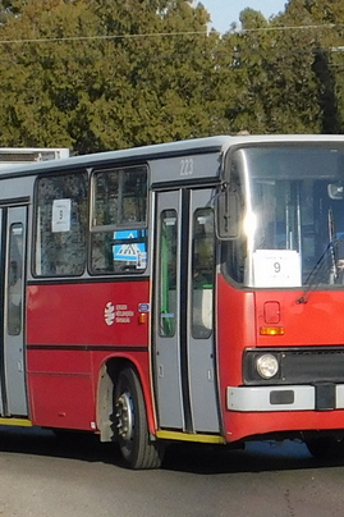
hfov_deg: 15.1
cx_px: 9
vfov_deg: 22.9
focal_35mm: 89
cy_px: 255
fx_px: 1277
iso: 125
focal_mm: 6.3
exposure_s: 1/1000
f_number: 3.5
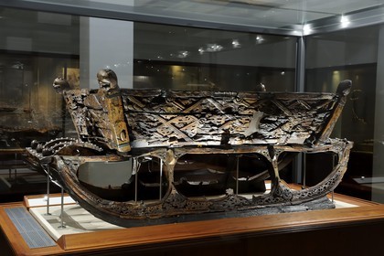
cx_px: 192
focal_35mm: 48
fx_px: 512
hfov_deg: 41.1
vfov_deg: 28.1
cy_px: 128
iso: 200
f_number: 8
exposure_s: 2
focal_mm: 48
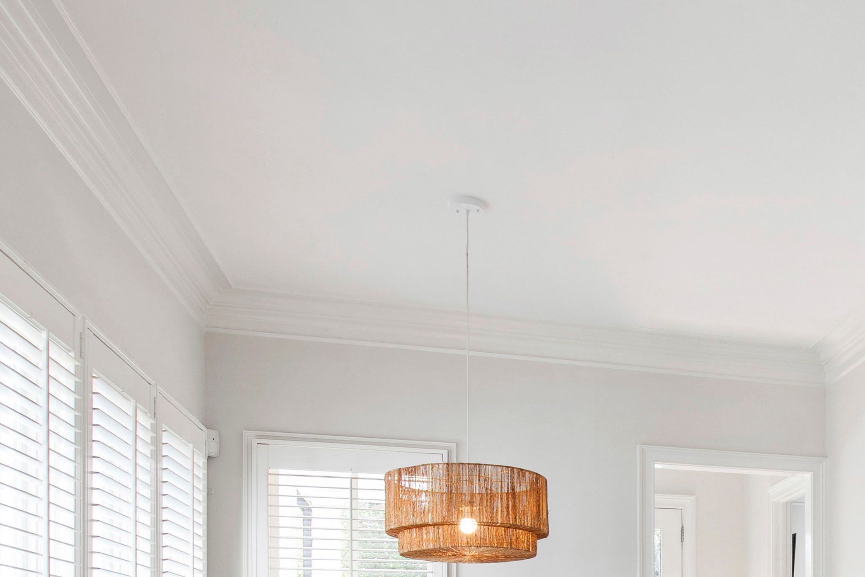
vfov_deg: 29.7
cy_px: 653
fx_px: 961
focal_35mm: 40
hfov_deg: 43.7
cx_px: 797
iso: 100
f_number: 8
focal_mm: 10
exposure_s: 1/4
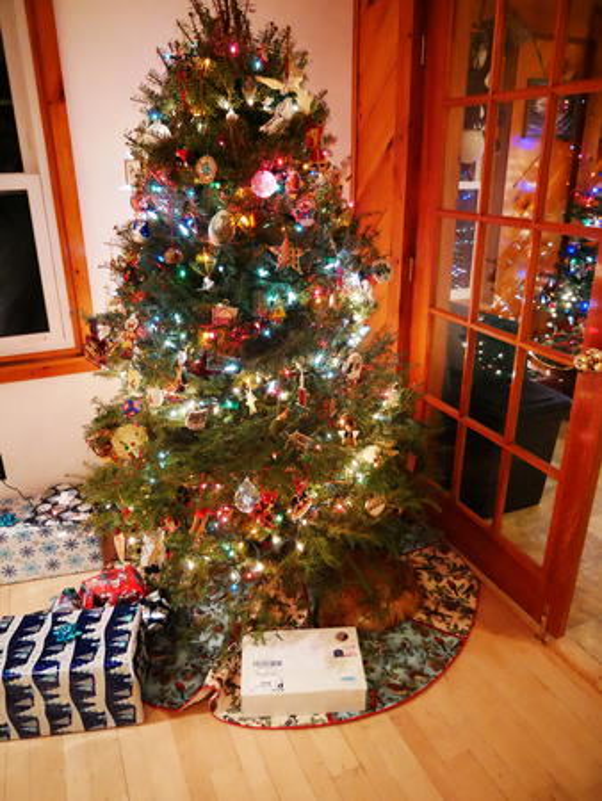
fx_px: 556
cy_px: 400
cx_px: 301
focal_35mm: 24
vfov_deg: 71.6
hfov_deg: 56.9
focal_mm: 12
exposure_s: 1/40
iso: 6400
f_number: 3.5
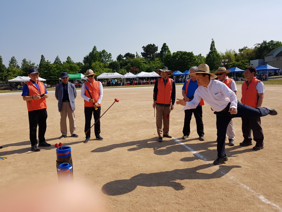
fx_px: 212
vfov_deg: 53.1
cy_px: 106
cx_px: 141
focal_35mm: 26
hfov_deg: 67.3
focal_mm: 4.2
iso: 50
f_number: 1.7
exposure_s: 1/3672
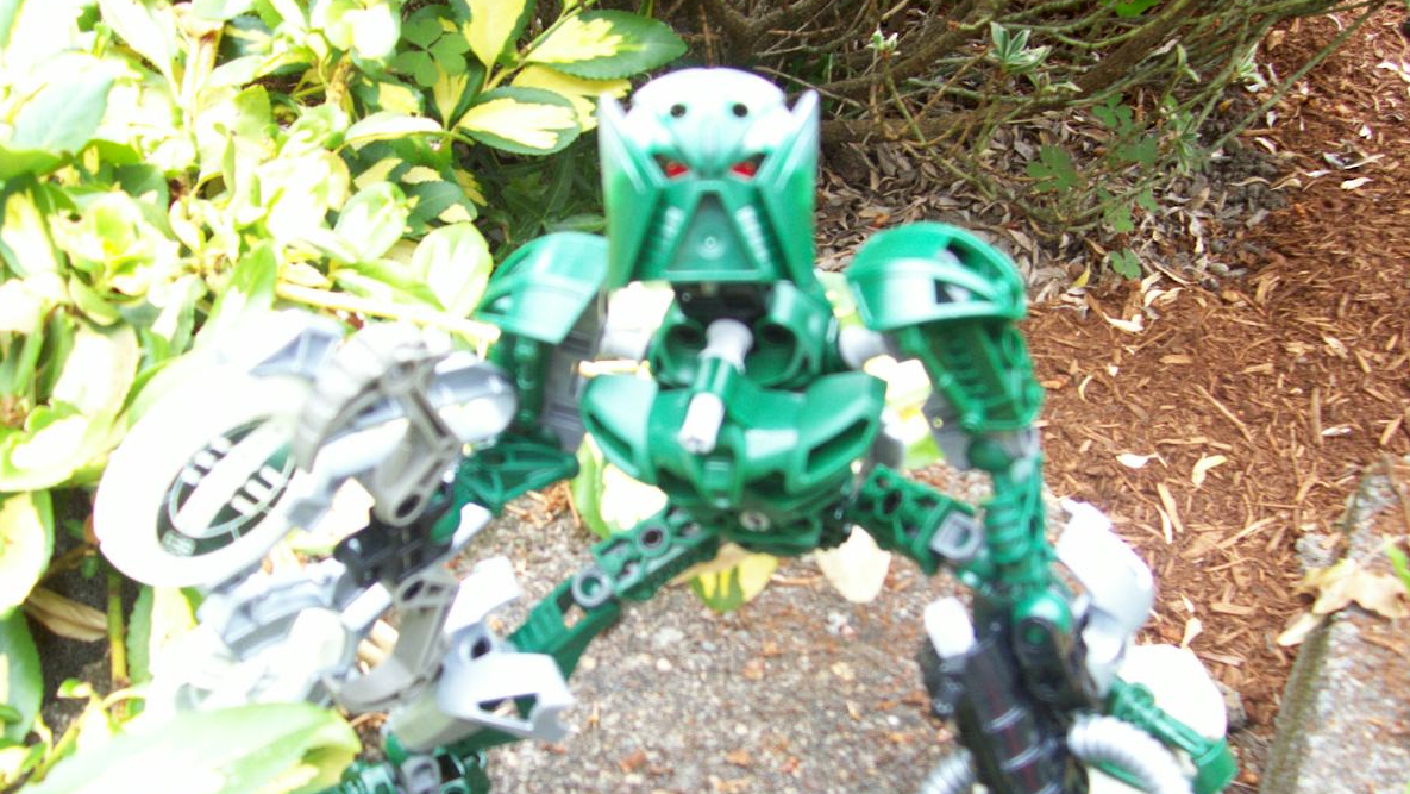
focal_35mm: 38
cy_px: 473
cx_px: 716
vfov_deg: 31.1
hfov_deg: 52.8
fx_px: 1421
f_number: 2.7
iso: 80
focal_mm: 5.6
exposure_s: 1/59.4
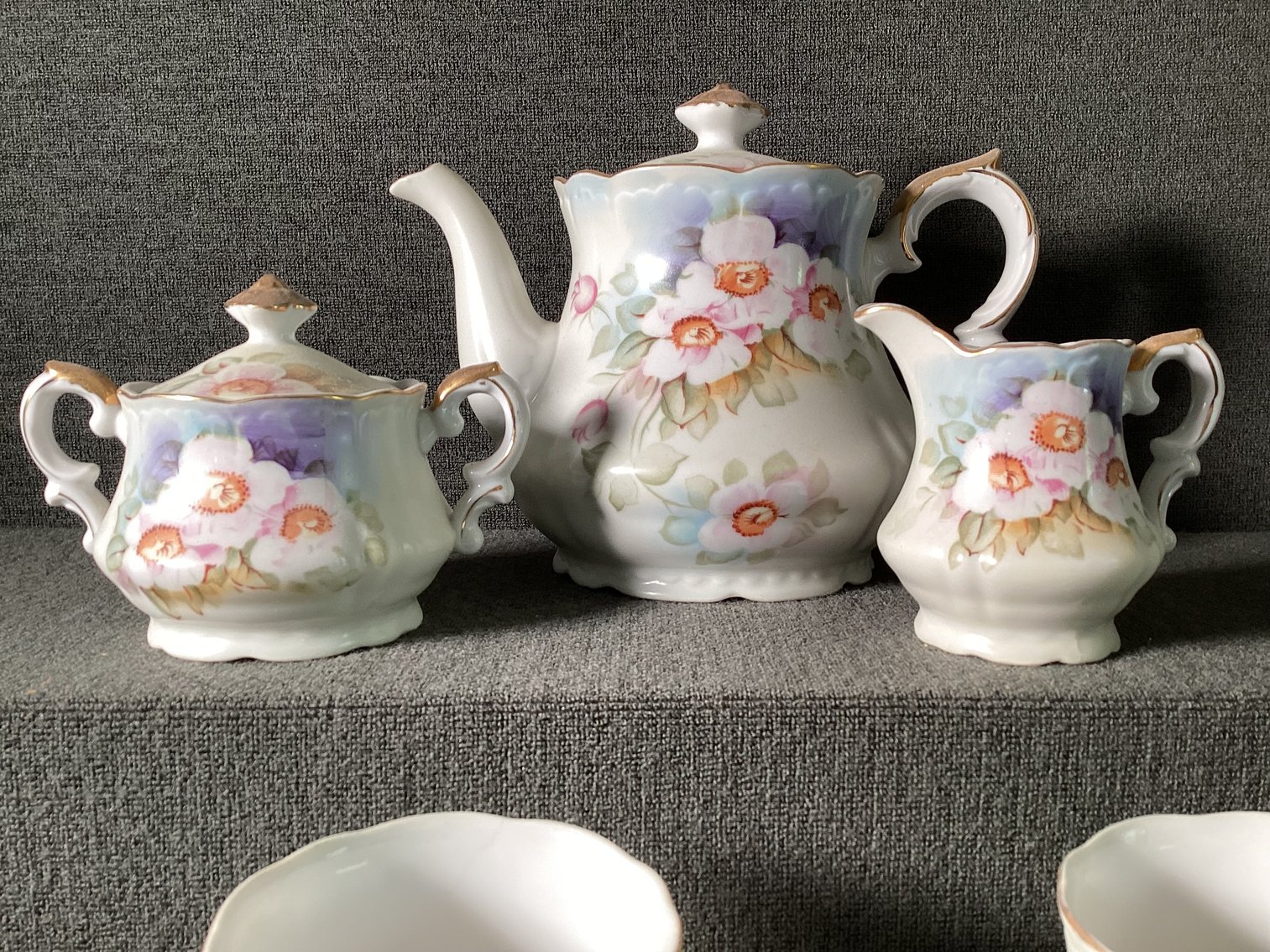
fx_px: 1137
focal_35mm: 31
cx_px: 635
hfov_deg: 58.3
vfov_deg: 45.4
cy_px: 476
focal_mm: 3.3
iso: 64
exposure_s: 1/50
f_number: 2.4
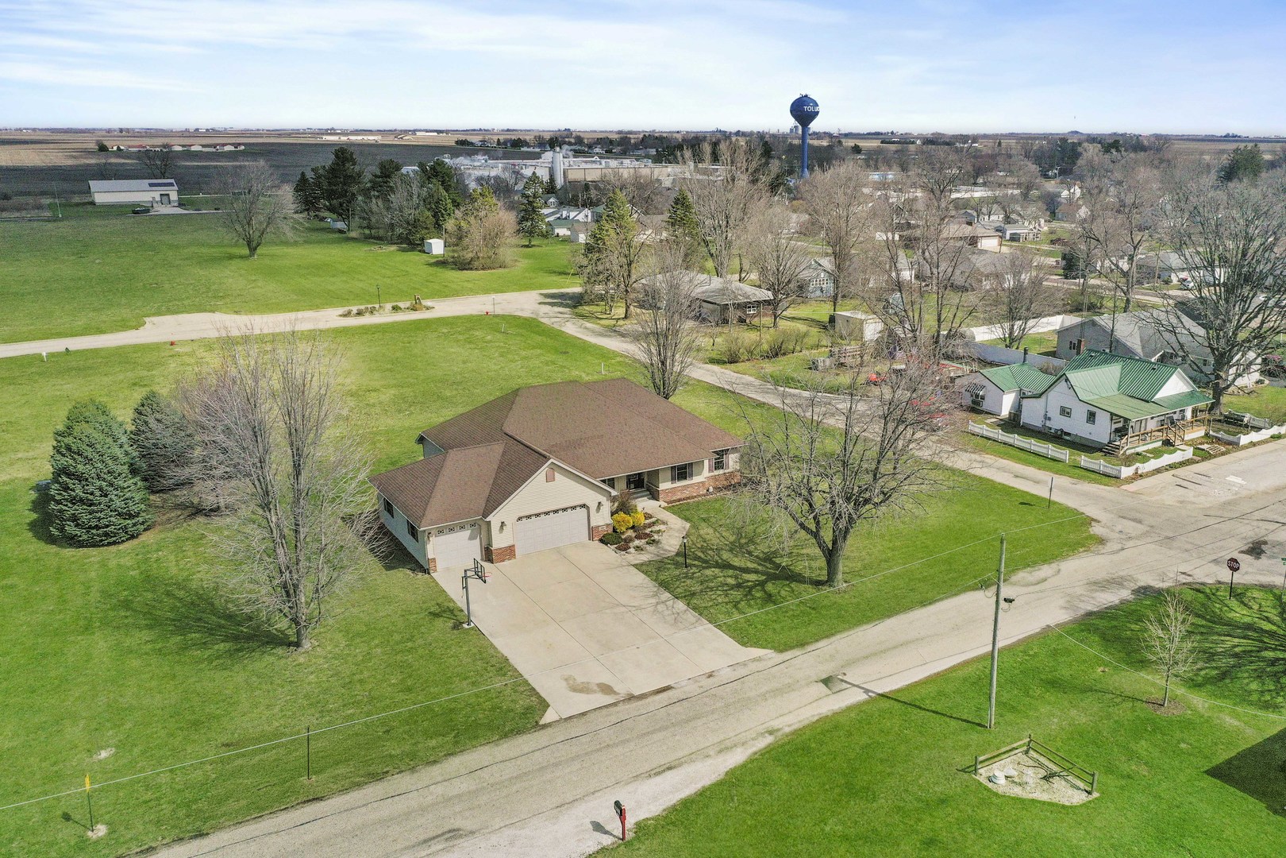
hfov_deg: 65.5
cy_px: 429
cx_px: 643
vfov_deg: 46.4
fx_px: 1000
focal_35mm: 28
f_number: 5
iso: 200
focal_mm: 10.26
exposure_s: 1/4000
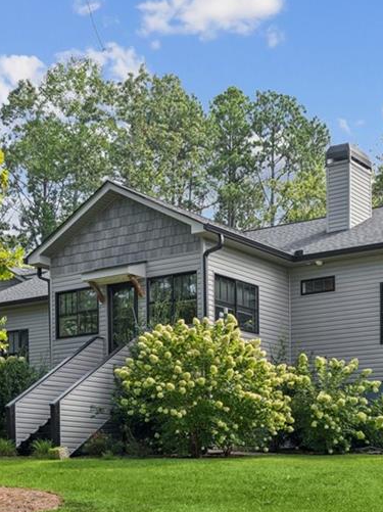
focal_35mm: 57
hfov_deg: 25.4
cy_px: 263
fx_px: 842
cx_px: 277
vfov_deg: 33.8
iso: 100
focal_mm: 29
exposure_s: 1/125
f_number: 5.6
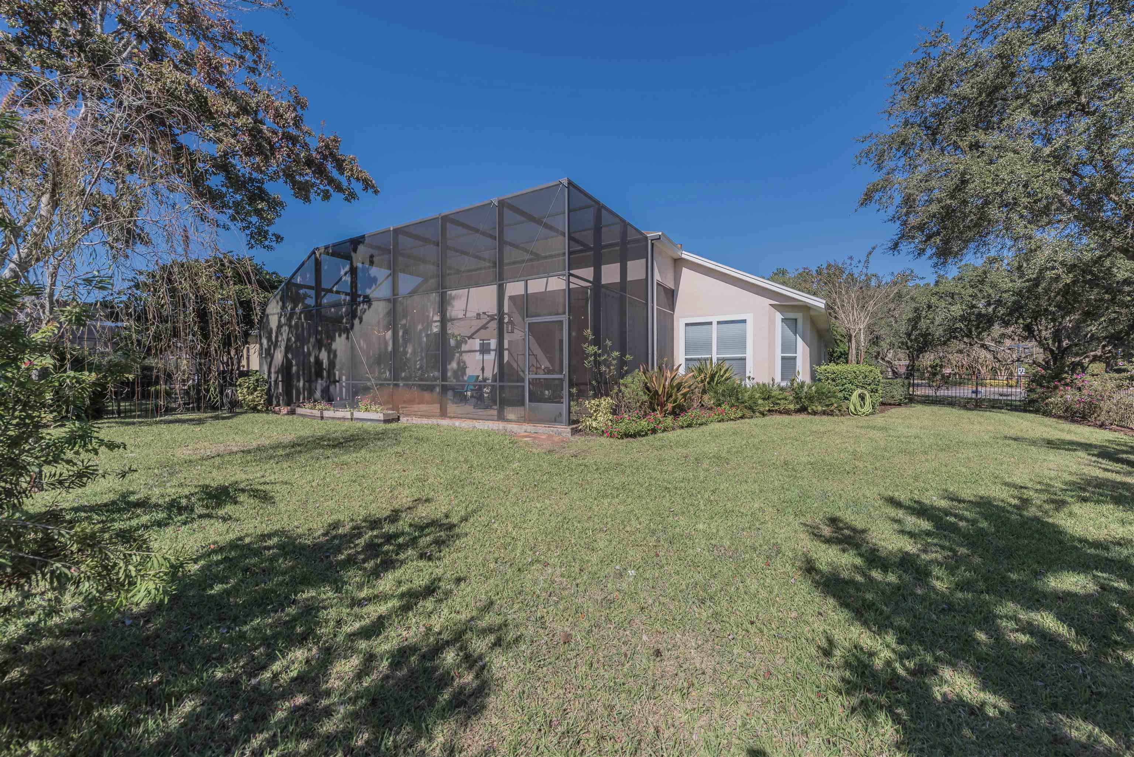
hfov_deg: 104.2
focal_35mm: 14
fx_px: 441
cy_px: 378
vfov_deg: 81.2
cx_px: 567
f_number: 8
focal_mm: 14
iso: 100
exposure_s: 1/320
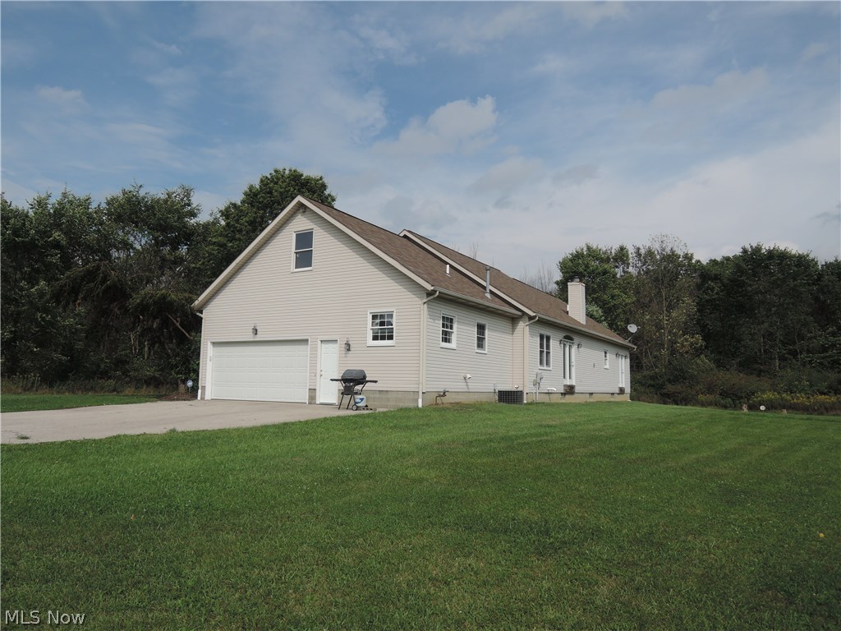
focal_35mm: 24
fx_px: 583
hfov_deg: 71.6
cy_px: 316
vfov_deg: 56.8
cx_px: 420
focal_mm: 5.1
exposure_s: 1/250
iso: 80
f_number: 2.8
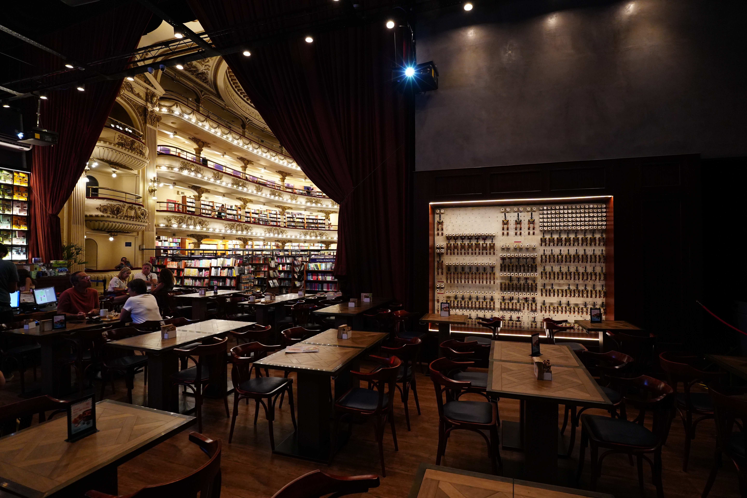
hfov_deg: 95.0
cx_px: 374
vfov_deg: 72.1
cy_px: 249
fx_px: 342
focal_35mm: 16
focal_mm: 11
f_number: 4
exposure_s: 1/60
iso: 2000
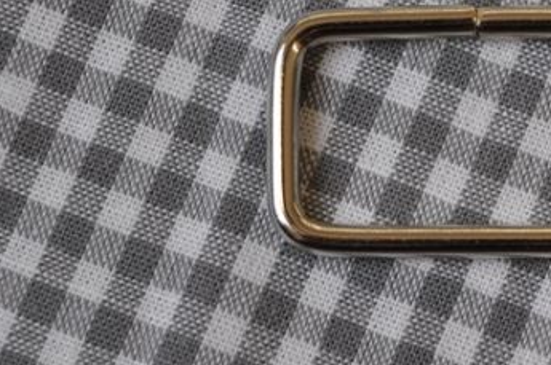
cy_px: 116
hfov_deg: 10.7
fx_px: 2922
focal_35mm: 191
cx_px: 527
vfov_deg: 7.2
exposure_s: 1/100
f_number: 5.6
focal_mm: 55
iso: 400
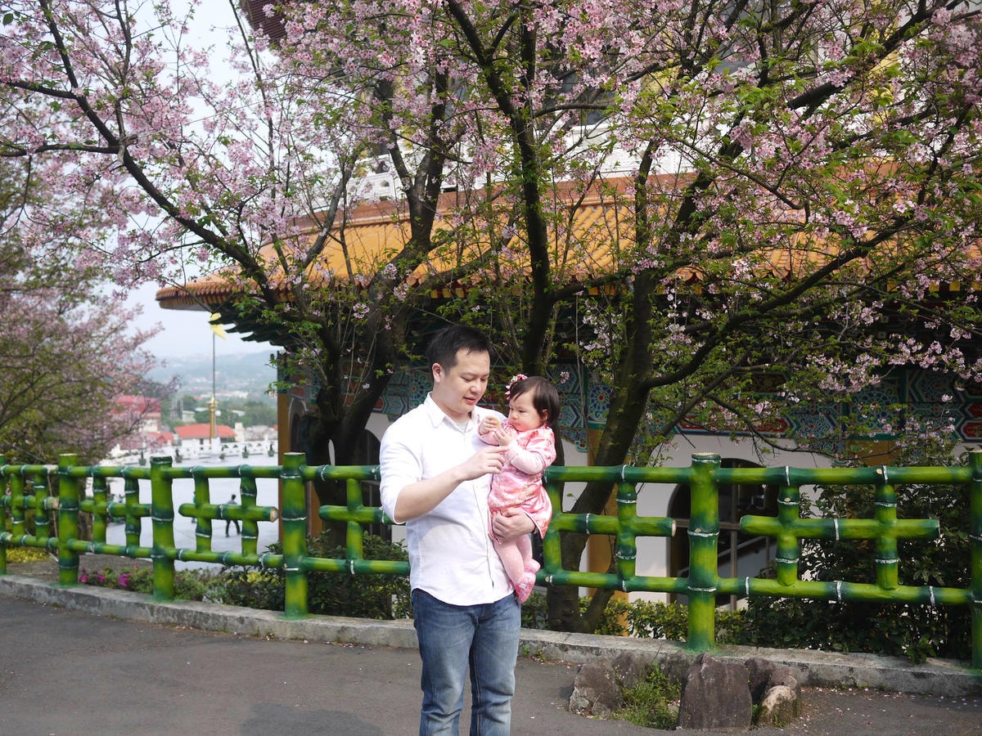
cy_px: 368
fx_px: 1135
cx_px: 491
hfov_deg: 46.8
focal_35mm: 40
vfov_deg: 36.0
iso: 160
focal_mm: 20
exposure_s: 1/1600
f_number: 2.2
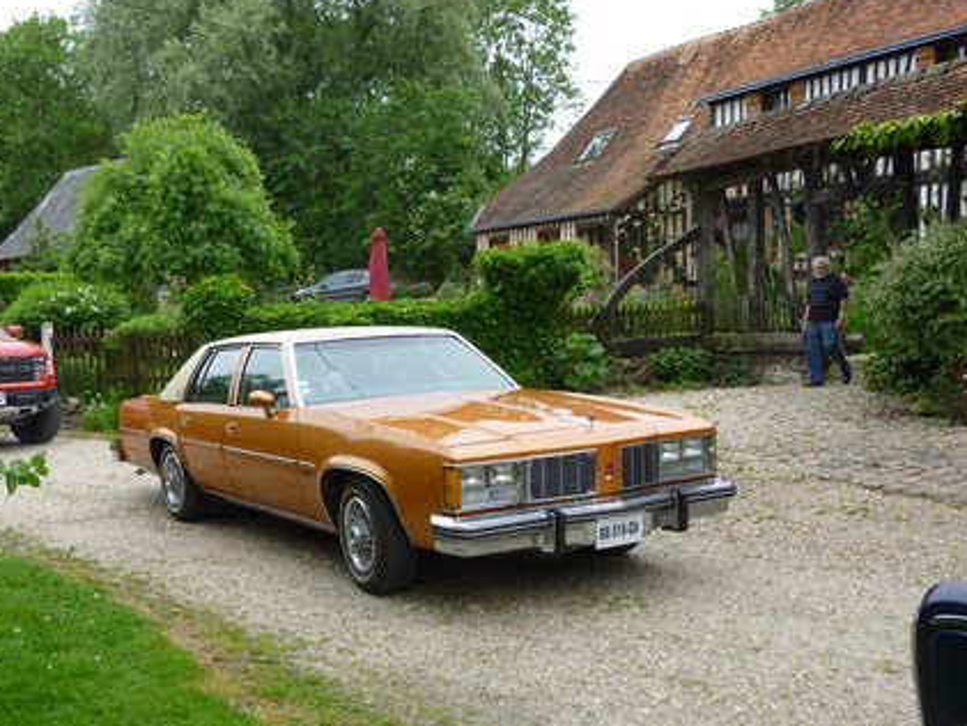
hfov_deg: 47.6
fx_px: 1062
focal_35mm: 38
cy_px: 411
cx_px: 278
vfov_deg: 37.7
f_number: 3.3
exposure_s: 1/200
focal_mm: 4.5
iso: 80
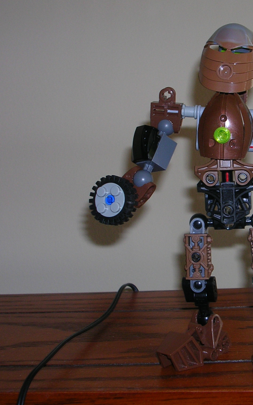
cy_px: 200
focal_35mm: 66
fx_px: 728
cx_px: 247
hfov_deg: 19.2
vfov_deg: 31.1
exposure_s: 1/60.1
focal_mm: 7.1
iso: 50
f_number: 3
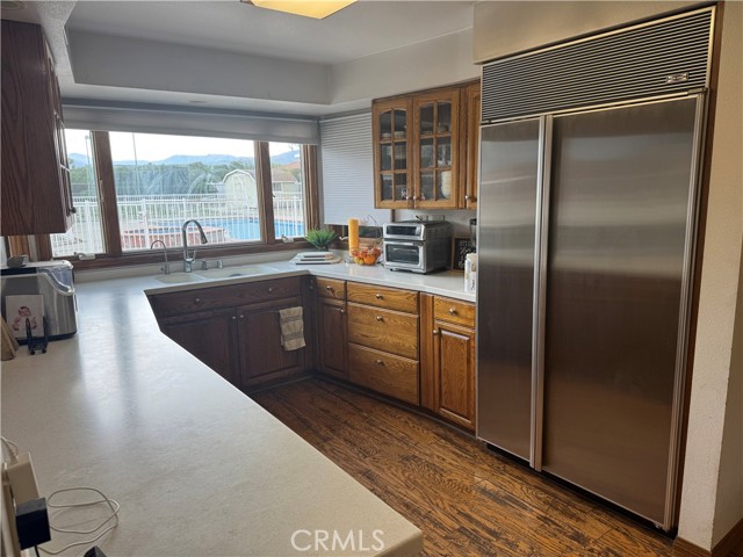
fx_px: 515
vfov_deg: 56.8
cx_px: 372
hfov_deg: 71.6
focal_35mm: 24
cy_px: 278
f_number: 1.78
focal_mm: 6.76
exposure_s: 1/120
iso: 80
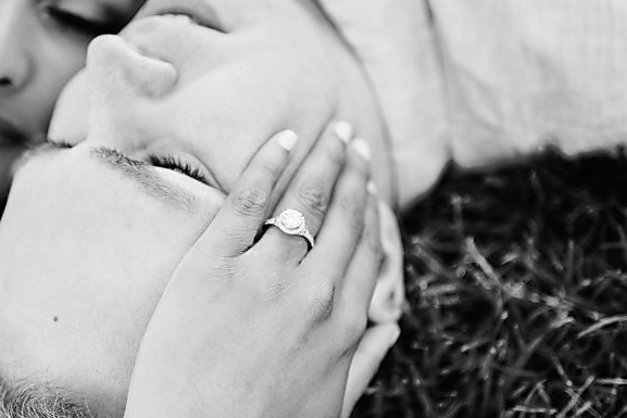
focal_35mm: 57
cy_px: 211
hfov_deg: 35.0
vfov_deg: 23.8
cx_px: 281
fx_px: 993
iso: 500
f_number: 1.8
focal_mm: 35
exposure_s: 1/5000
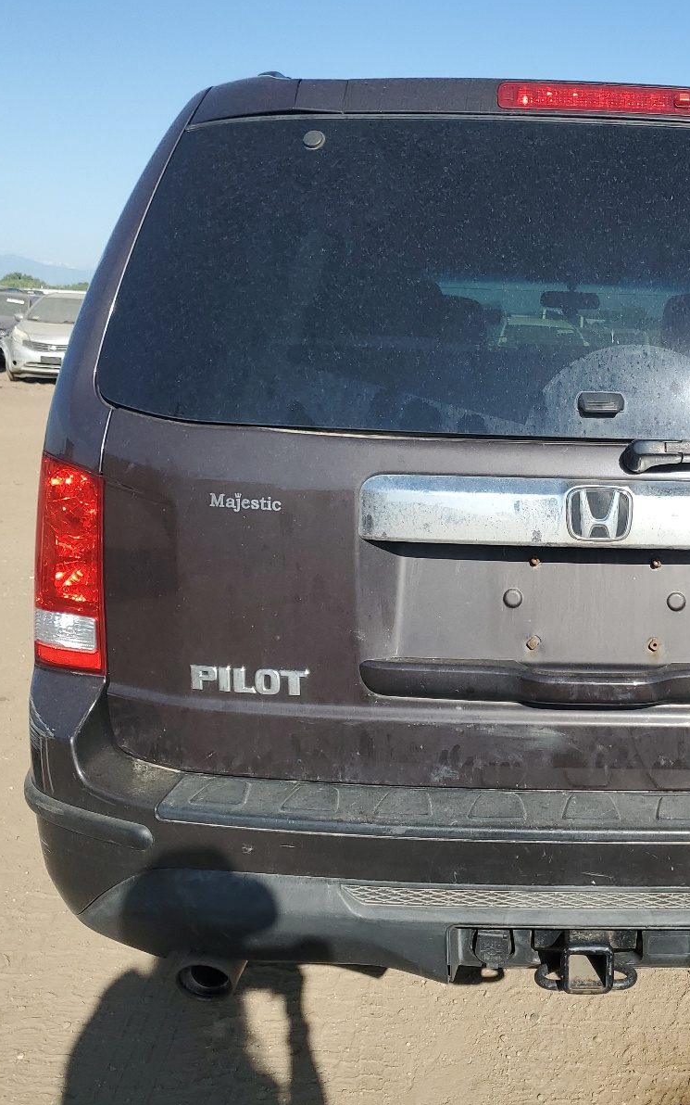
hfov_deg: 32.6
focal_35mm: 37
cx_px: 627
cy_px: 552
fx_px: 1113
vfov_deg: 52.7
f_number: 1.5
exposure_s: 1/2500
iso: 50
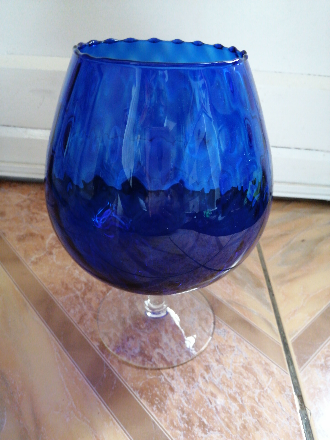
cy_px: 220
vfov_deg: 65.3
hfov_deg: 51.4
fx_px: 343
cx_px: 165
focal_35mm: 27
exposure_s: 1/24
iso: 500
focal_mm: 3.95
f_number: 1.8
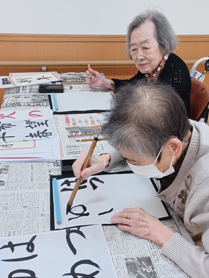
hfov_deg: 38.6
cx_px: 112
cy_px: 204
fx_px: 298
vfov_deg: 48.5
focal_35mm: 37
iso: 250
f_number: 1.8
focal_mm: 4.6
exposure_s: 1/60
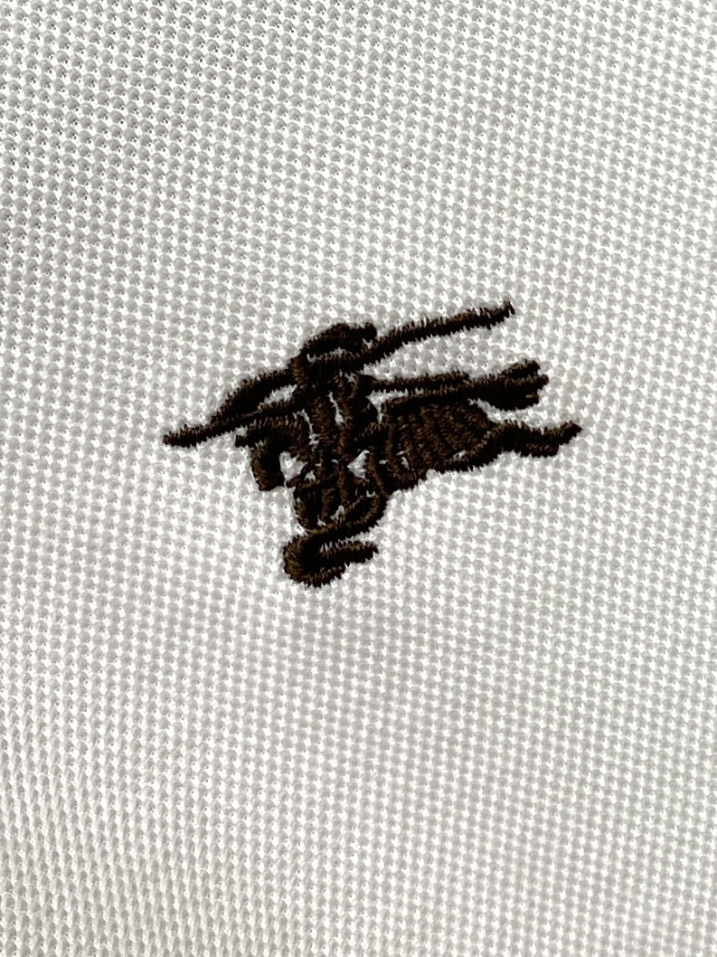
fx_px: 718
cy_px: 478
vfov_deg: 67.3
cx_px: 358
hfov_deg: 53.0
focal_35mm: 26
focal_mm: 4.25
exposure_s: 1/122
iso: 40
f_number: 1.8
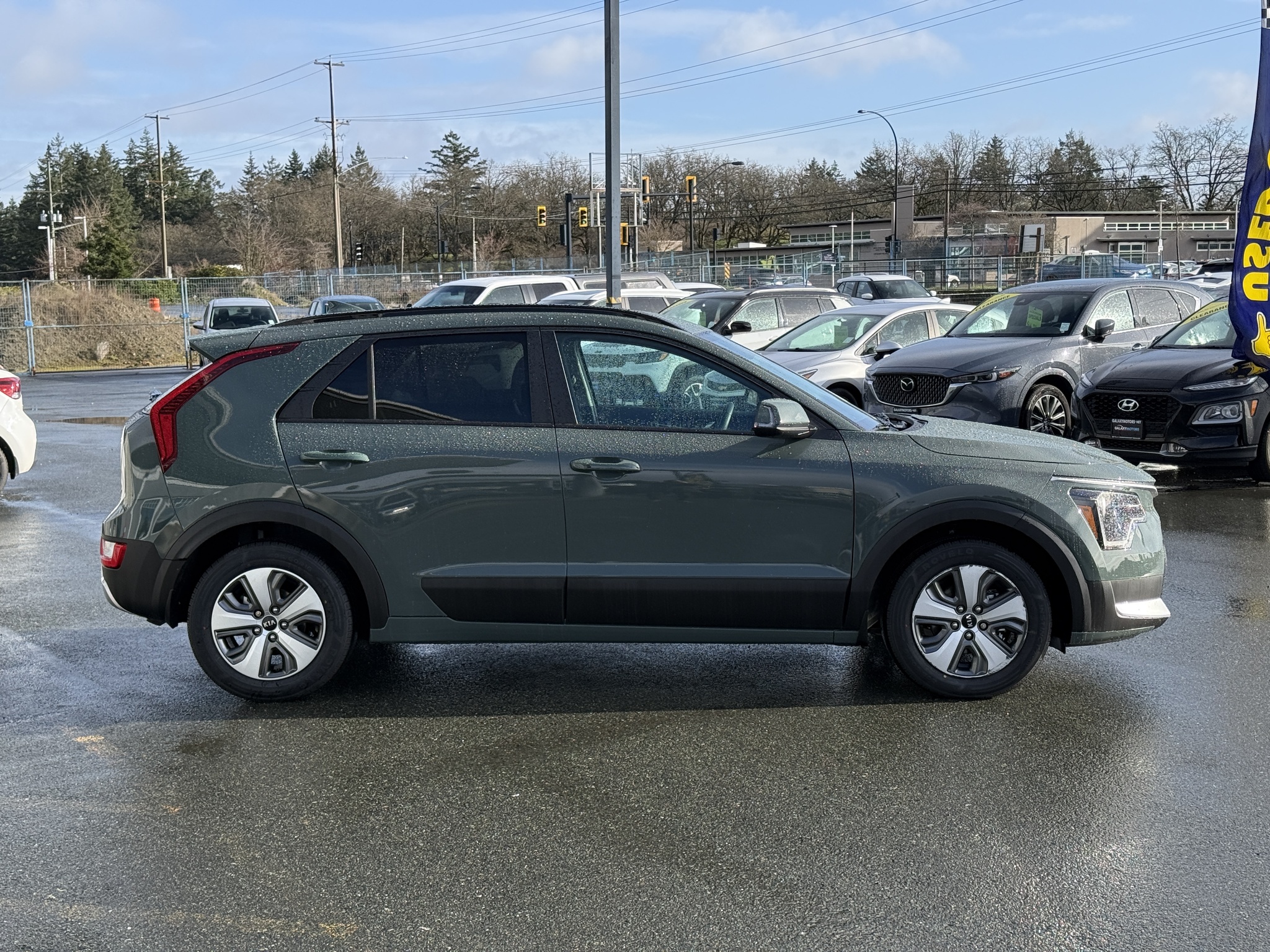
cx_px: 635
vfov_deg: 30.3
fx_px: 1761
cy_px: 476
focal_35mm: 48
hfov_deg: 39.7
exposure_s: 1/2577
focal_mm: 6.76
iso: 80
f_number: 1.78
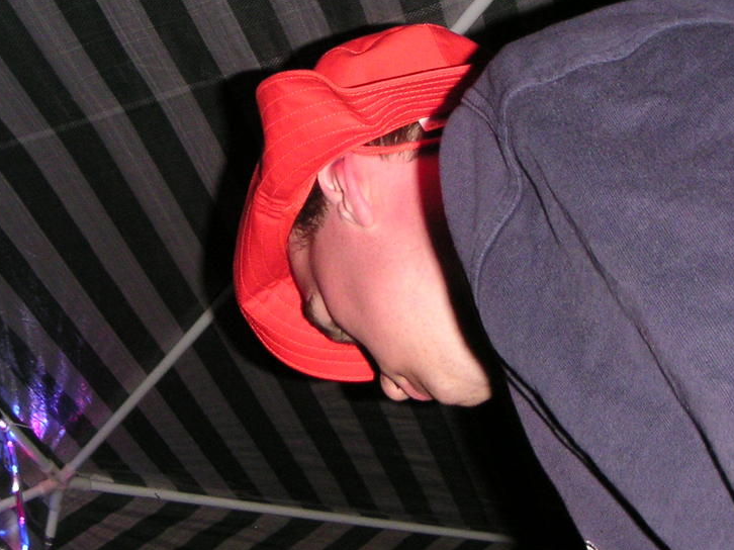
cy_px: 188
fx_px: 1420
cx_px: 260
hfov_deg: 28.8
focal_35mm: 67
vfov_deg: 21.8
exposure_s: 1/45
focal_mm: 6
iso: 160
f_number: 2.8
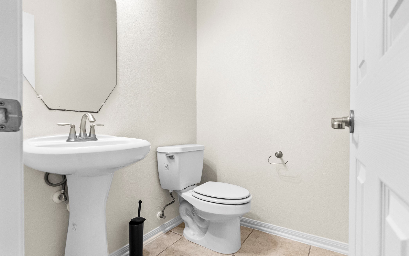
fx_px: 189
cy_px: 129
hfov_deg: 94.3
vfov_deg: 68.0
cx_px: 209
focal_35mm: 17
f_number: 10
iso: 640
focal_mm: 16
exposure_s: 1/8
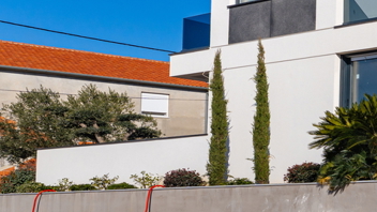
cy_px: 18
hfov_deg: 24.6
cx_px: 632
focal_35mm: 50
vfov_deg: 23.3
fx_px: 500
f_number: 7.1
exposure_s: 1/800
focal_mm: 14
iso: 100
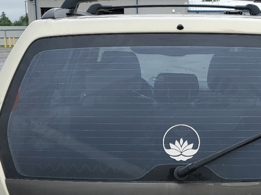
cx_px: 174
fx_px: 475
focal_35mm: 63
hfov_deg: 30.5
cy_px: 182
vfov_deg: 22.6
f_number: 1.5
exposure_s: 1/2000
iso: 50
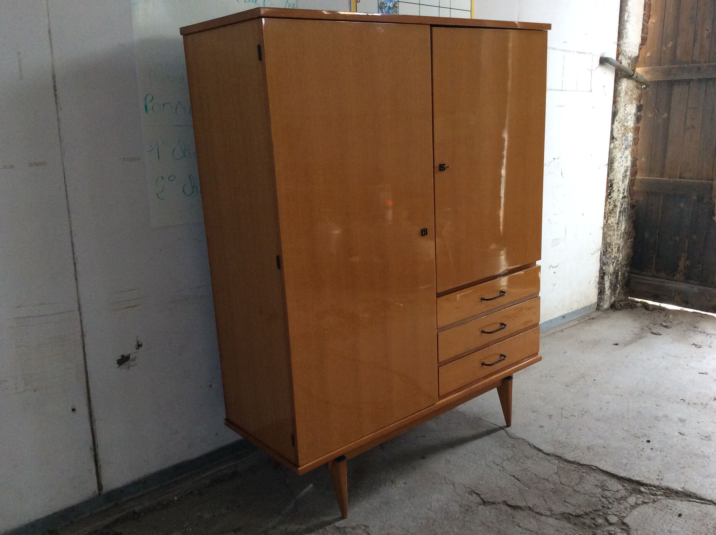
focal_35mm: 32
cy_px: 268
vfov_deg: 44.1
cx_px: 358
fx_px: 661
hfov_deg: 56.9
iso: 125
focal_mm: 3.3
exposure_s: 1/25
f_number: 2.4
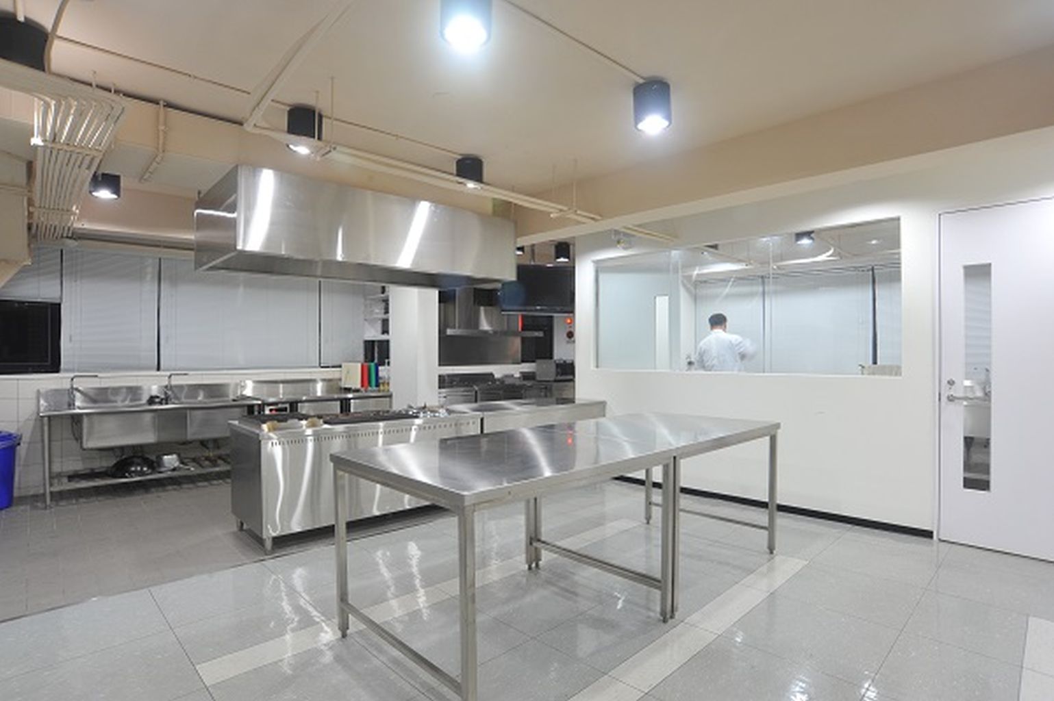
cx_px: 527
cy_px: 350
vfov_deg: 67.3
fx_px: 527
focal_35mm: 18
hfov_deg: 90.0
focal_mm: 18
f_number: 11
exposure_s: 1/6
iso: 800
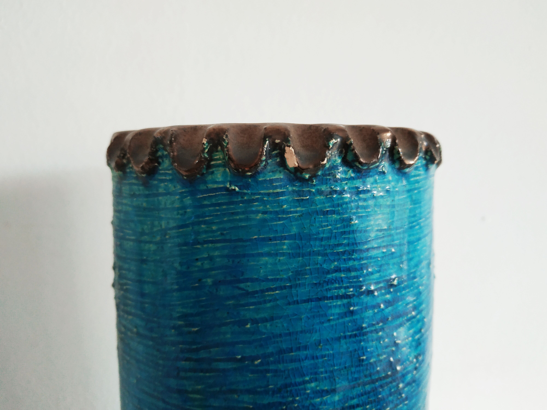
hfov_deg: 71.6
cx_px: 274
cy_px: 205
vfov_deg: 56.8
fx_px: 379
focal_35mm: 24
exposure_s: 1/25
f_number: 1.9
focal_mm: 3.94
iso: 200
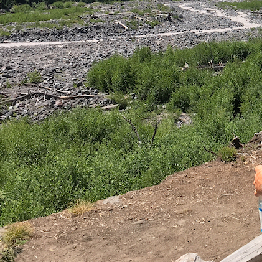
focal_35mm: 73
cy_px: 4
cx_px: 285
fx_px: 625
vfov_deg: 22.8
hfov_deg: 22.4
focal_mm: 4.15
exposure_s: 1/927
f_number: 2.2
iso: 25
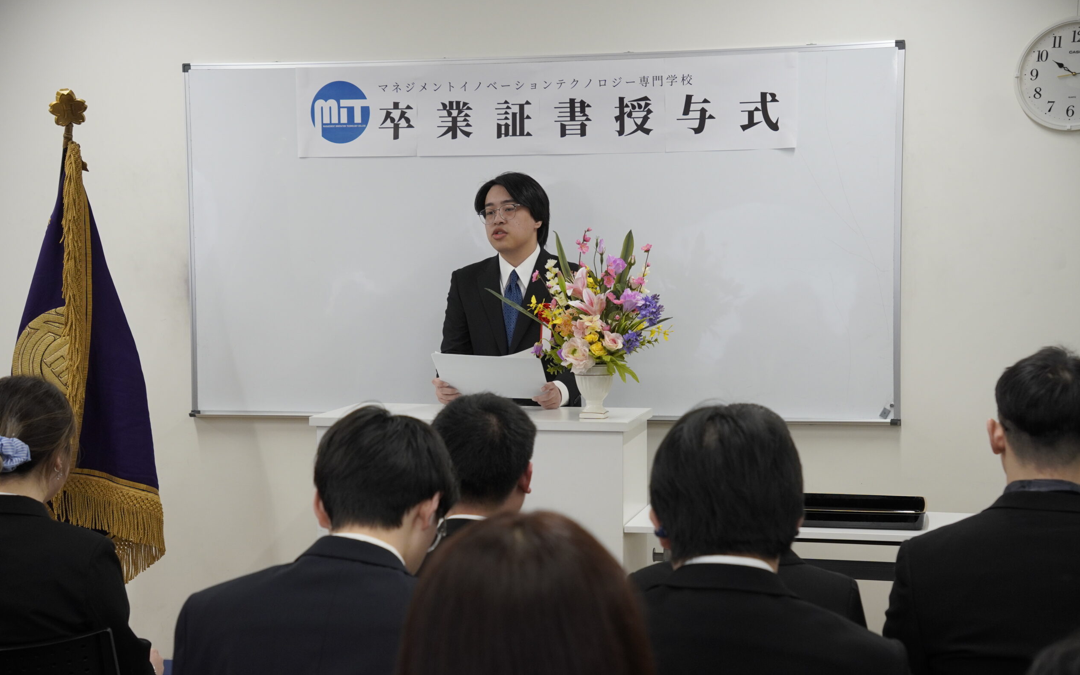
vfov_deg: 22.3
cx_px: 541
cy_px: 350
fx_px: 1710
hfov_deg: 35.1
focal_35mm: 58
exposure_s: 1/160
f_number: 4
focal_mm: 37.4
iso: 500
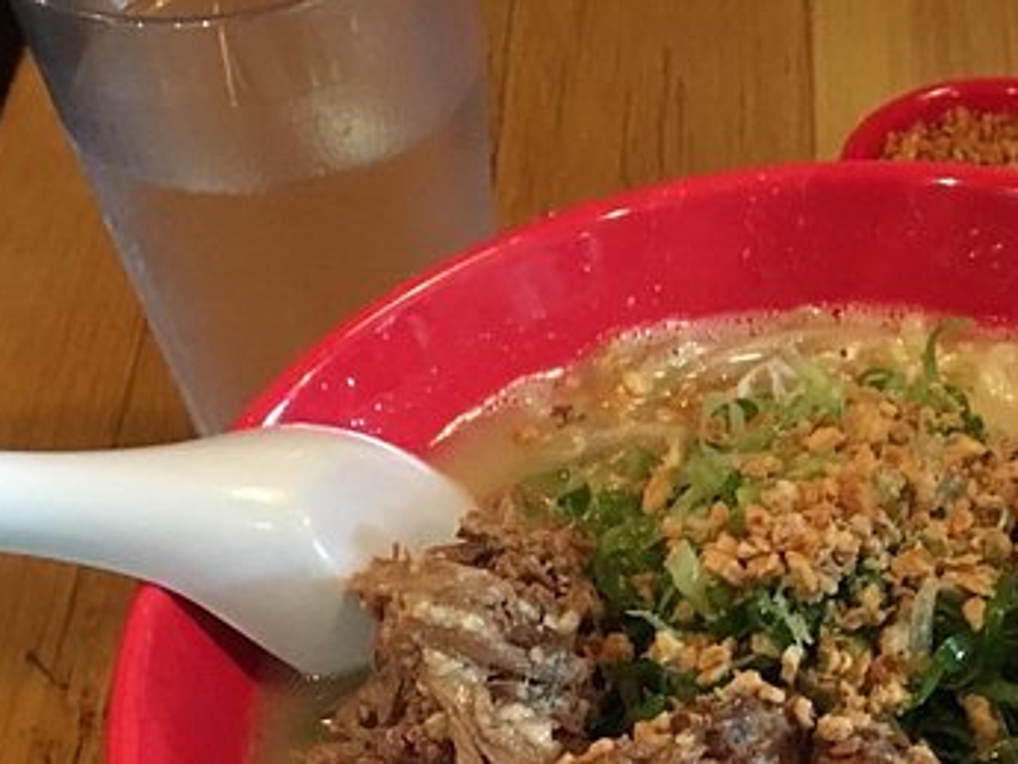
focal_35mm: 63
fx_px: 1853
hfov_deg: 30.6
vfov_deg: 22.1
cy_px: 819
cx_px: 617
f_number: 2.2
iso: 500
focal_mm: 4.15
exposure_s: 1/15
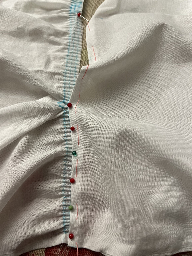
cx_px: 96
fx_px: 192
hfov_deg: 53.1
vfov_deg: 67.3
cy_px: 128
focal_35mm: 26
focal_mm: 5.1
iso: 320
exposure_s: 1/60
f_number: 1.6
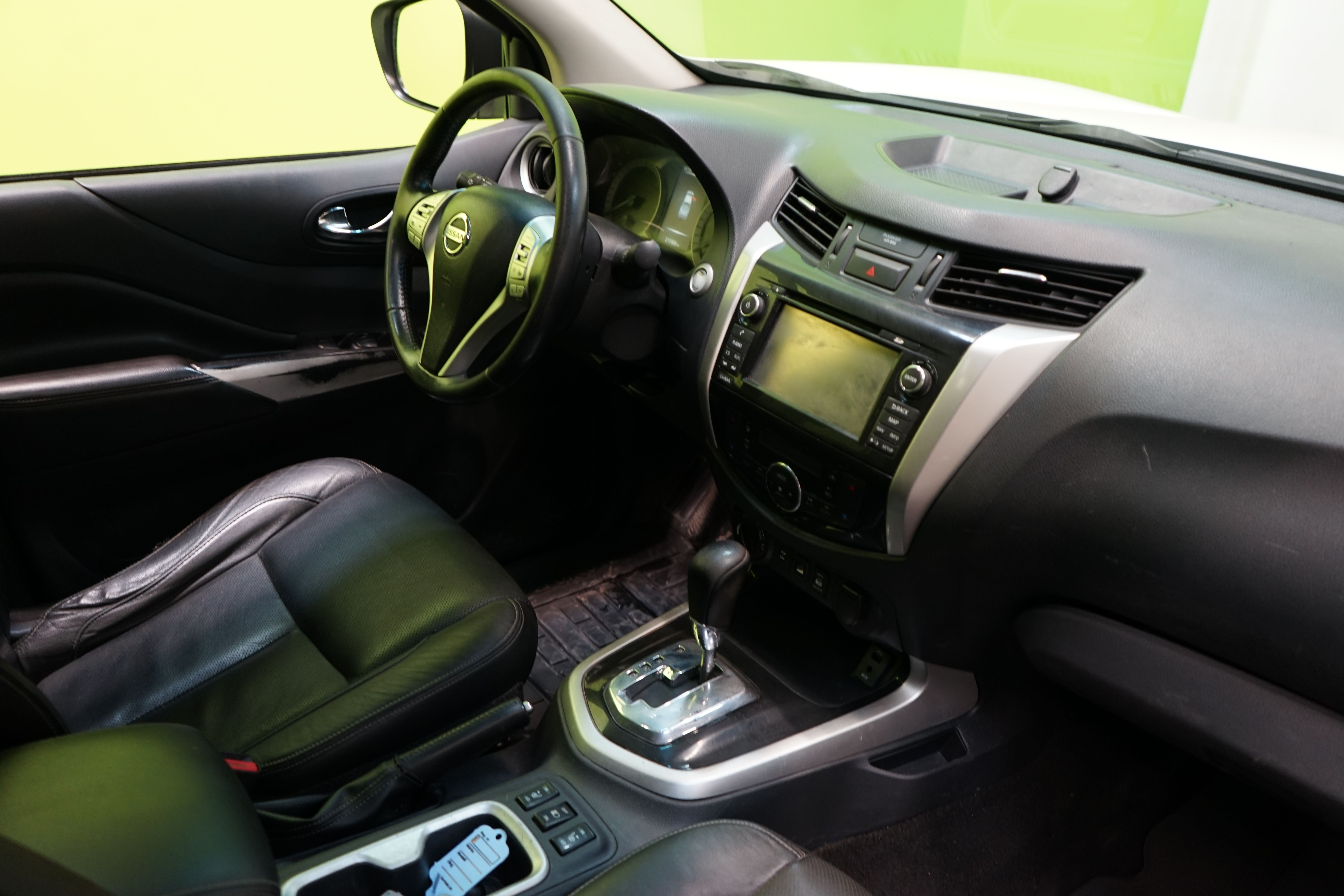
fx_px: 1045
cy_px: 448
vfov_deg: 46.4
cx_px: 672
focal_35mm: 28
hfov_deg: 65.5
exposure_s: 1/30
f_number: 3.5
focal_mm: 28
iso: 640
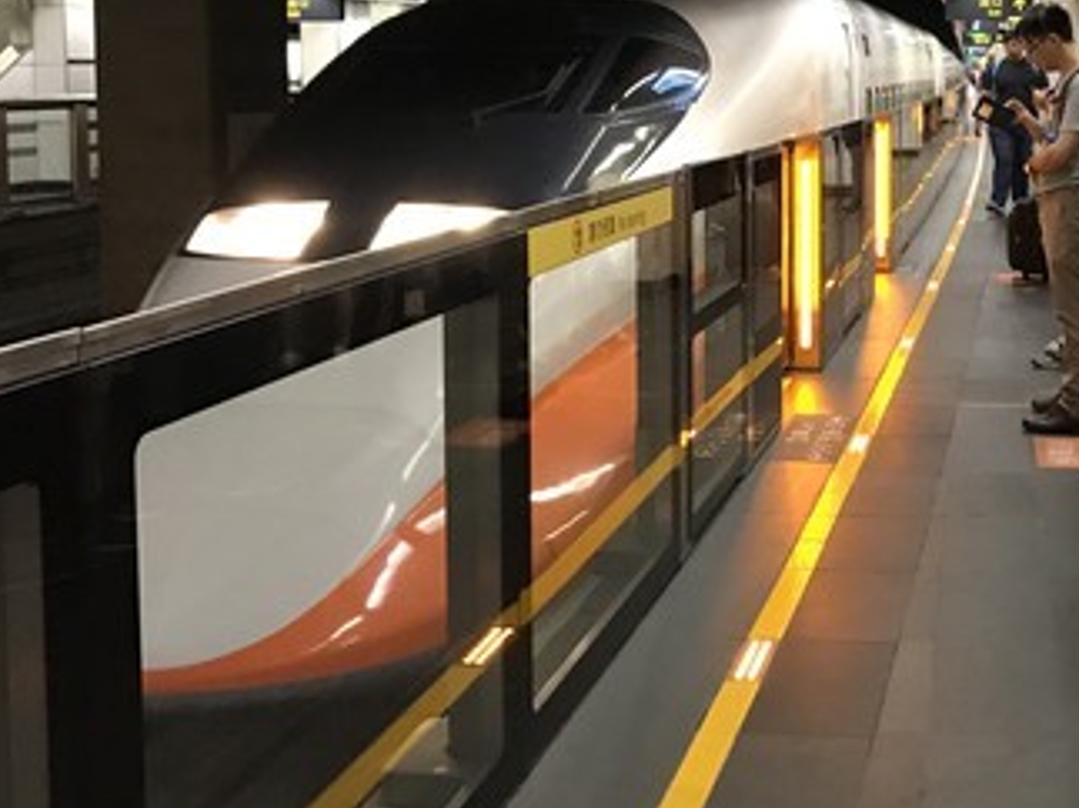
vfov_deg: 27.6
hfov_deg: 35.9
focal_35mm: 52
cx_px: 822
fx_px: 1620
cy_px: 200
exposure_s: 1/15
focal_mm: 3.99
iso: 80
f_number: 1.8
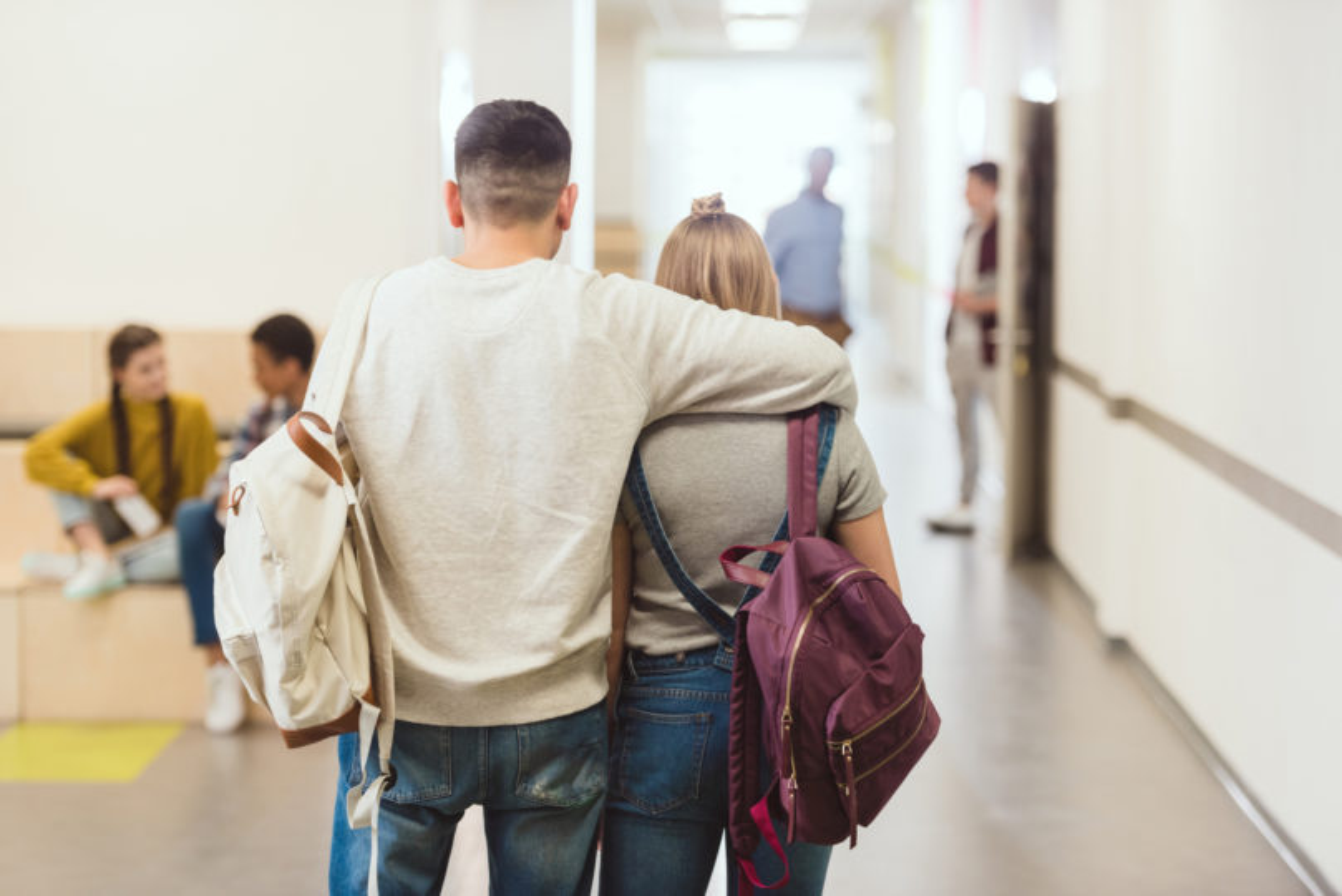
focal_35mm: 105
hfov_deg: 19.4
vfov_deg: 13.1
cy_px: 448
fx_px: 3915
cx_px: 671
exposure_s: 1/100
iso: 640
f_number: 2.8
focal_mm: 105
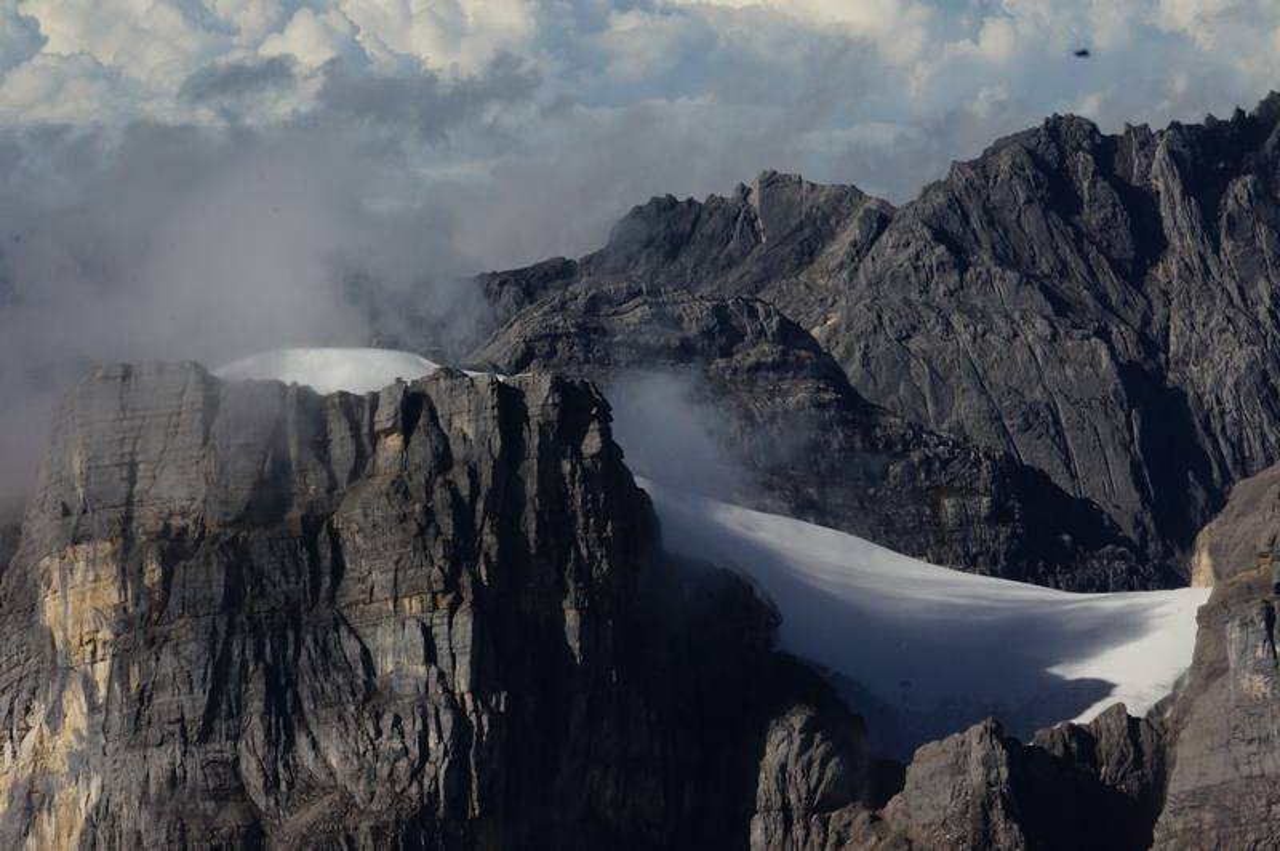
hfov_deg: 10.5
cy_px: 426
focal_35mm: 196
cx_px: 640
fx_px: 6963
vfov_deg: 7.0
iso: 800
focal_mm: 131
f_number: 32
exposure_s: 1/400
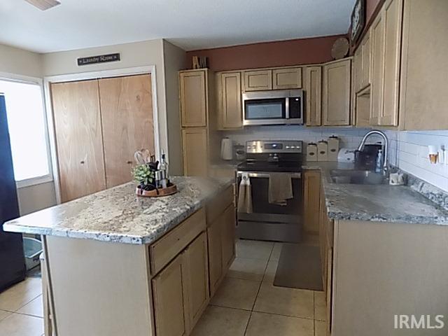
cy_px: 168
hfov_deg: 73.9
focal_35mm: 23
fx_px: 298
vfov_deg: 58.9
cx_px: 224
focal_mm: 4
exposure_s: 1/20
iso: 400
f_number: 3.1
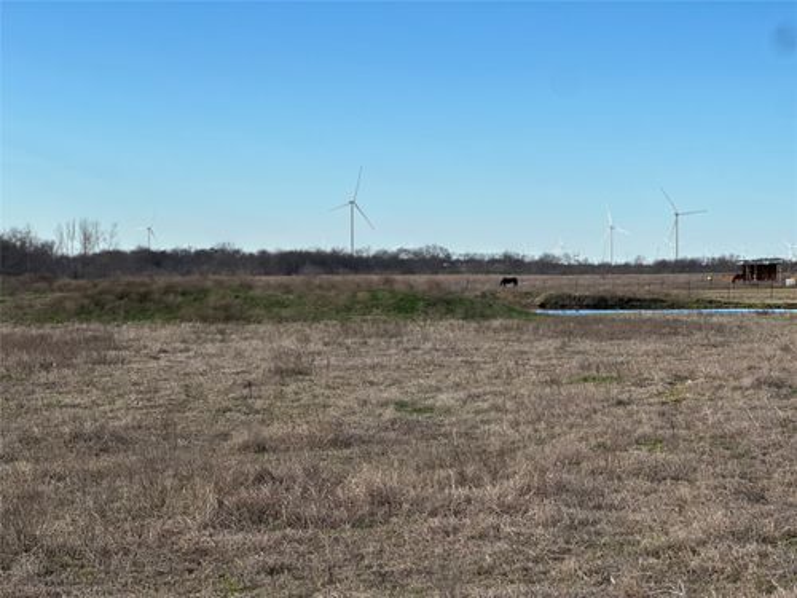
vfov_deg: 19.1
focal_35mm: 77
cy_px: 299
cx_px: 398
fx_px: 1773
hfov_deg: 25.3
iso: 32
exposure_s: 1/641
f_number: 2.8
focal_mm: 9
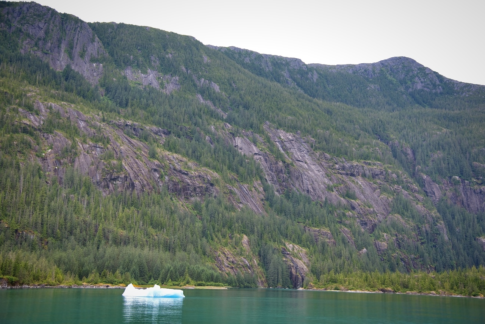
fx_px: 593
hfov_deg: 44.5
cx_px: 242
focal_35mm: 44
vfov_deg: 30.5
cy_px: 162
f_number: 4.5
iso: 100
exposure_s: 1/100
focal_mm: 44
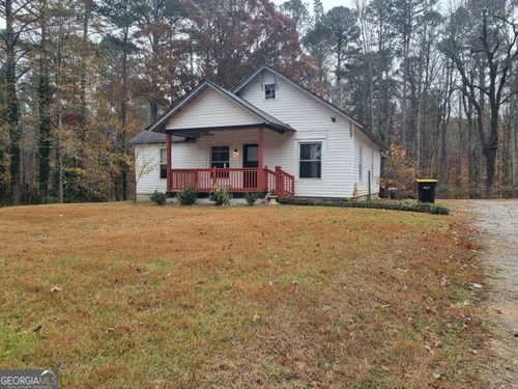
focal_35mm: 26
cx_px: 259
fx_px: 389
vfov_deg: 53.1
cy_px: 194
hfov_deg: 67.3
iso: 50
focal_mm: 5.4
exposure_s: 1/355
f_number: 1.8
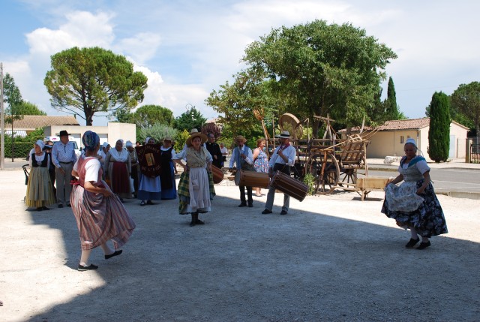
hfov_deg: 57.1
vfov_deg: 40.1
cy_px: 161
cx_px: 240
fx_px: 441
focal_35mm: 33
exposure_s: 1/200
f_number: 8
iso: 100
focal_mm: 22
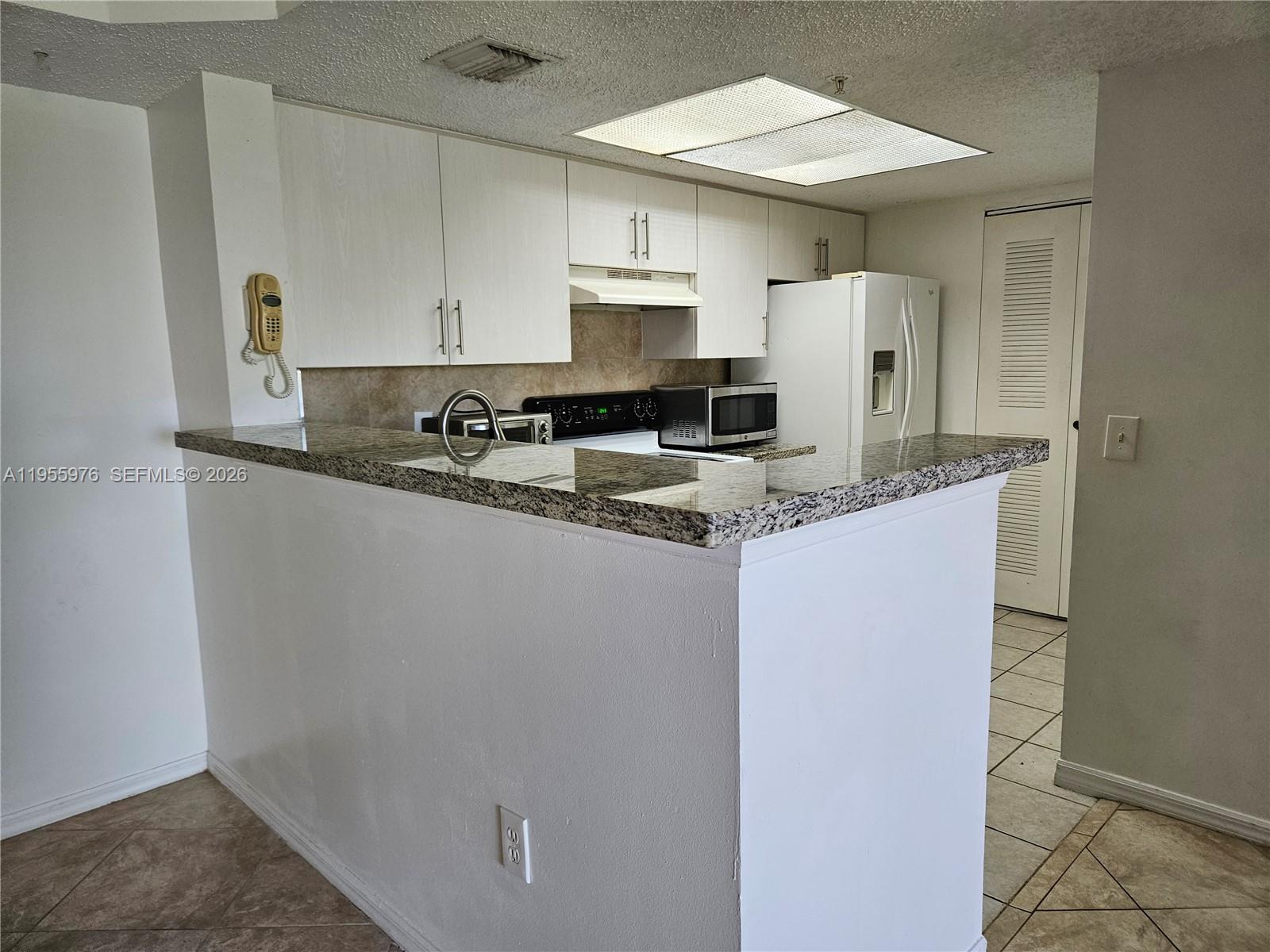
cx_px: 635
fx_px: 844
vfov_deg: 58.9
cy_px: 476
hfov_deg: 73.9
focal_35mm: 23
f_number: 1.8
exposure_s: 1/120
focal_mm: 5.4
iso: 200
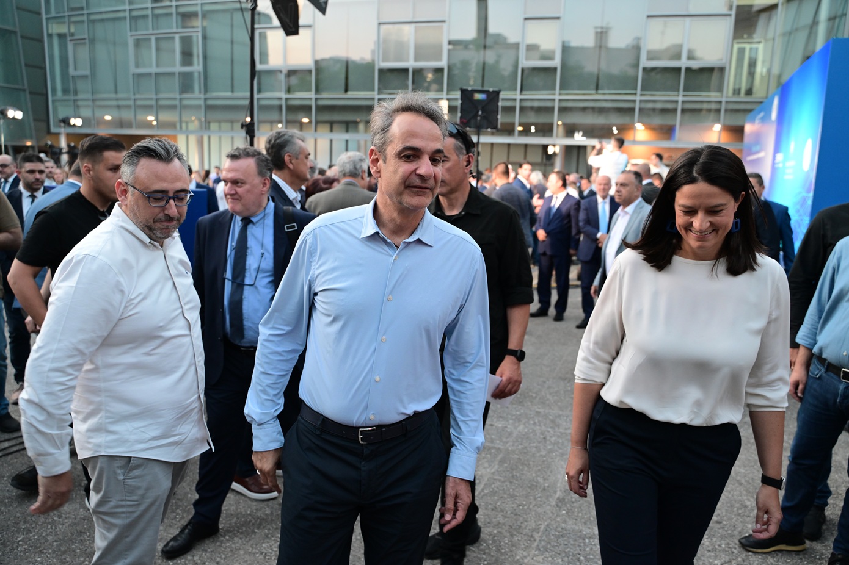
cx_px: 424
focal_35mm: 28
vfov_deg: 46.4
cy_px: 282
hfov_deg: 65.5
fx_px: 660
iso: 1600
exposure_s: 1/200
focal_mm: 28
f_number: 3.5
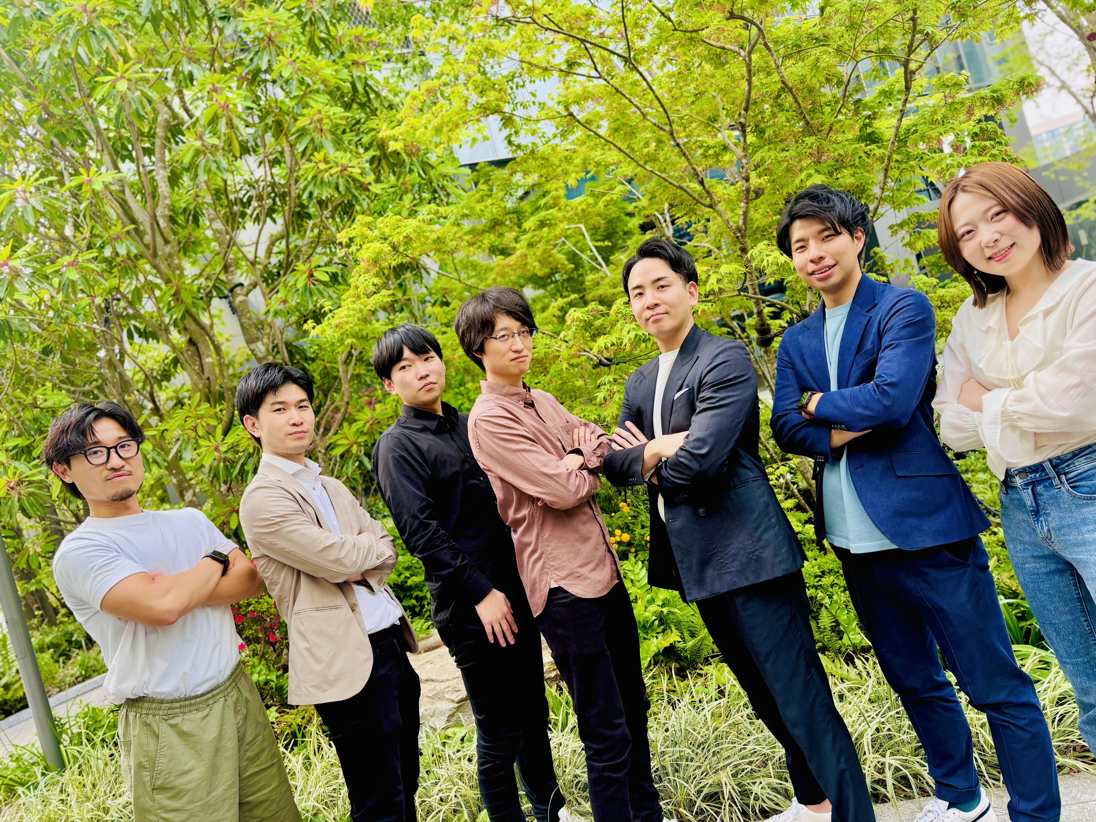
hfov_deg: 67.3
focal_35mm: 26
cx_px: 548
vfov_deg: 53.1
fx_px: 823
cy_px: 411
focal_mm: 5.96
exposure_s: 1/121
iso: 32
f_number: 1.6
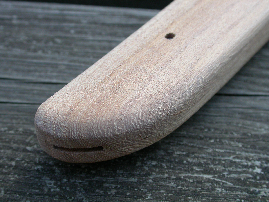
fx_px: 451
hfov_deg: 33.2
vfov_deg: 25.2
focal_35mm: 58
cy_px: 101
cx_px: 134
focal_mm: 12
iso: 100
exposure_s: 1/72.5
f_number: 3.9
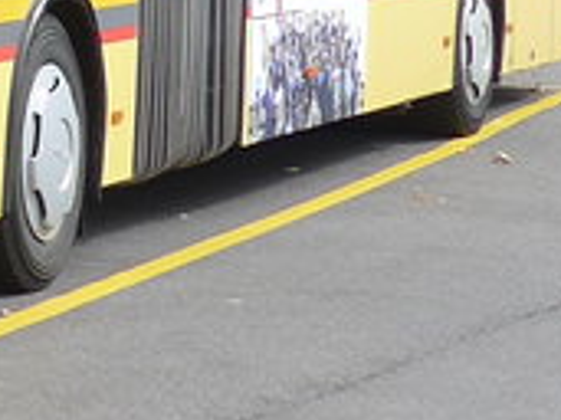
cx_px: -1099
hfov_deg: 8.3
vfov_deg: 7.1
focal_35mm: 204
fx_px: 3304
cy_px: -351
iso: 80
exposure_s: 1/640
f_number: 2.8
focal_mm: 6
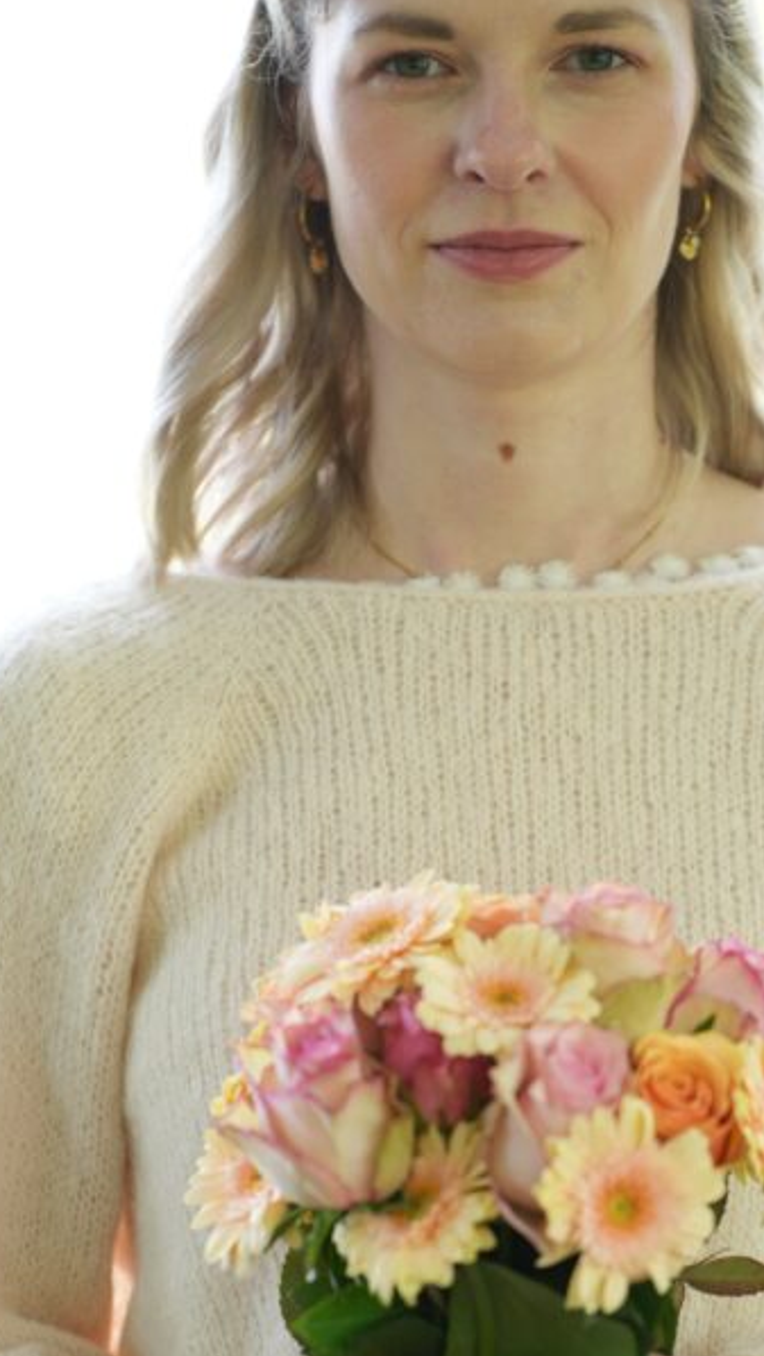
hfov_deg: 5.4
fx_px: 8092
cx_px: 449
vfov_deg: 9.6
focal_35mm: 225
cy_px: 771
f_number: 2.8
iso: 250
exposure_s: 1/160
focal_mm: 126
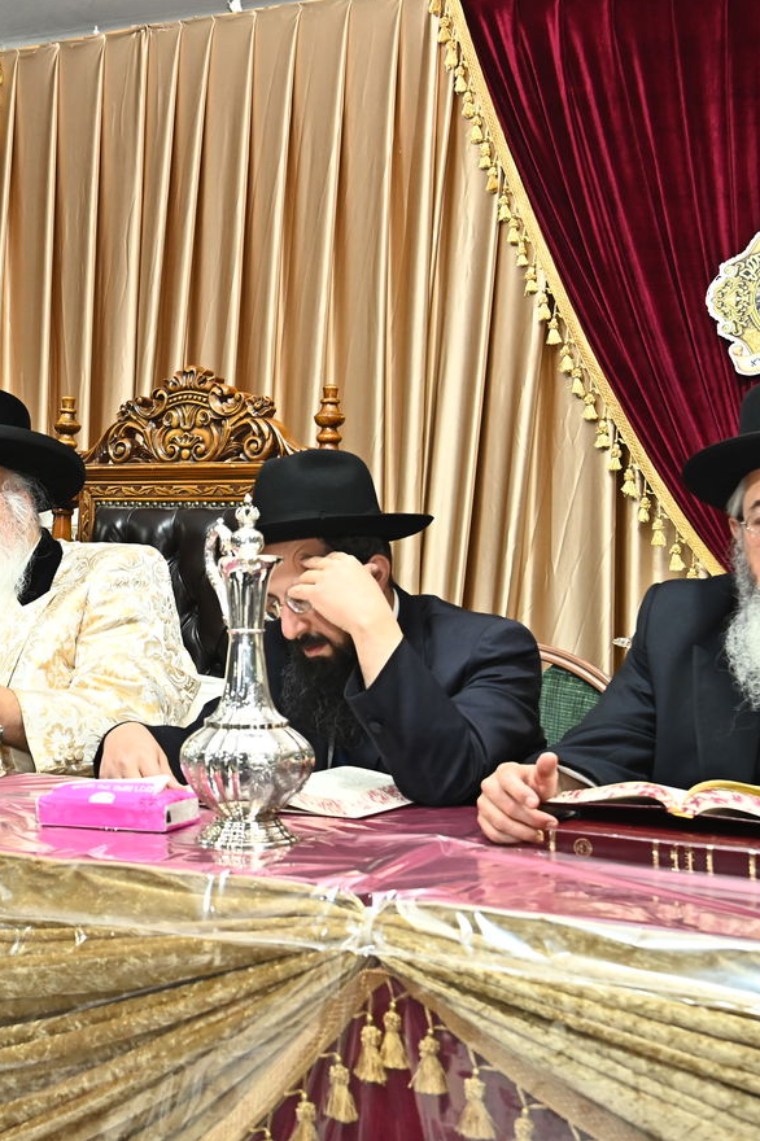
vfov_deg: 28.8
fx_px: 2218
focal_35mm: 70
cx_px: 30
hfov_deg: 19.0
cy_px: 543
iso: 1600
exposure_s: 1/200
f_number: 6.3
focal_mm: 44
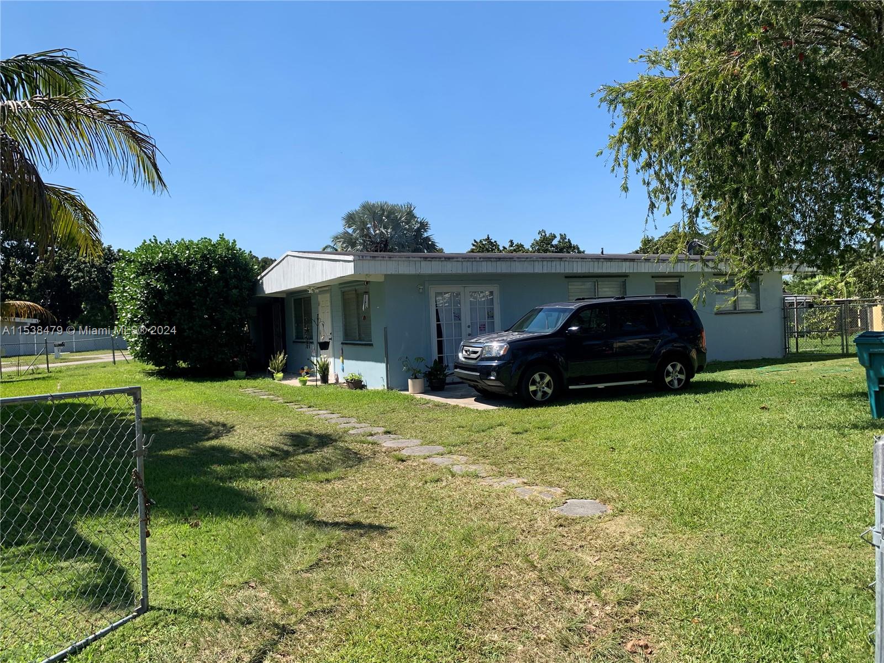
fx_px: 664
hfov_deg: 67.3
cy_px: 332
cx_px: 442
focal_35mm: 26
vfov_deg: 53.1
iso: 25
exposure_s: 1/2075
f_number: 1.8
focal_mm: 4.25
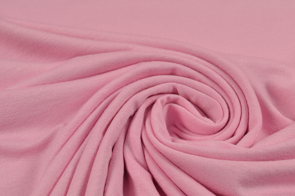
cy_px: 124
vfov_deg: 21.0
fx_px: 531
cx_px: 155
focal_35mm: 65
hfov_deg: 31.1
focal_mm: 29
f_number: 6.3
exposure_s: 1/40
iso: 100
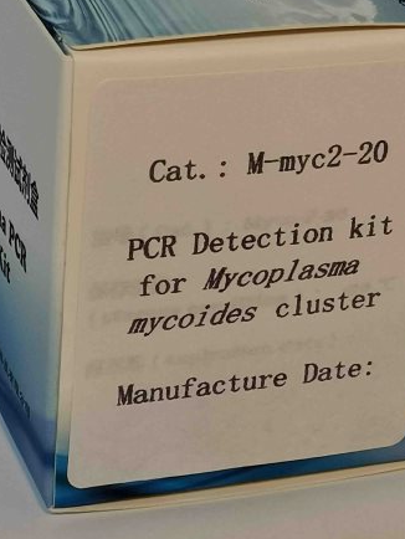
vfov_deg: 14.7
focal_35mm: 134
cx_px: 206
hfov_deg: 11.1
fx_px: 2088
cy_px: 188
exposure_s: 1/100
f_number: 1.8
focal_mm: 4.75
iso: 125
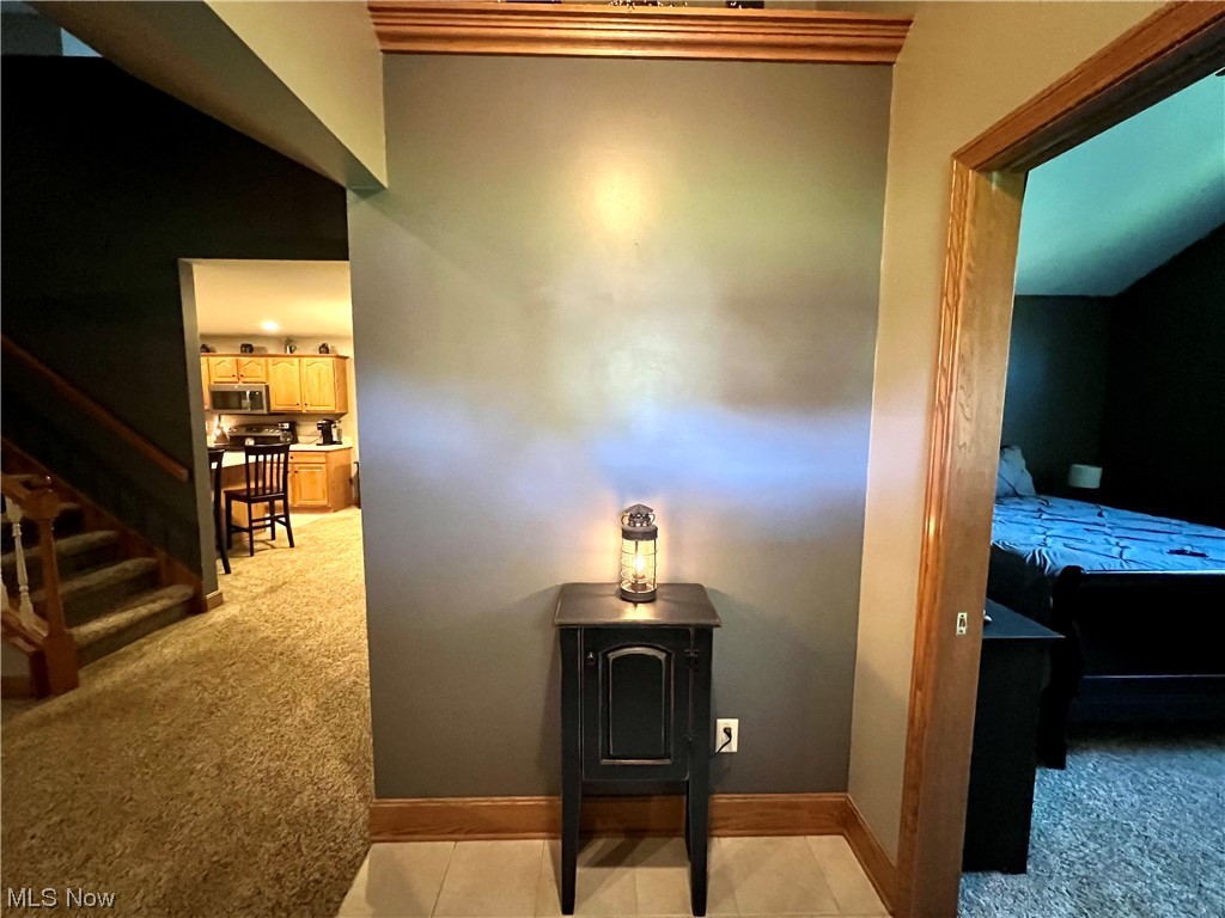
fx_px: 460
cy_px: 459
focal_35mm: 13
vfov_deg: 89.9
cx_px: 612
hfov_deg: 106.2
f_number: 1.8
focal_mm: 1.57
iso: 1250
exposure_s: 1/40
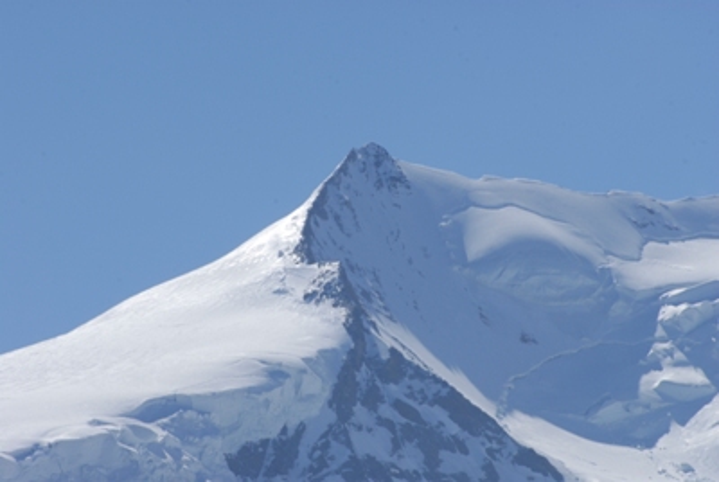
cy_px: 241
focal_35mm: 450
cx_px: 360
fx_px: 9001
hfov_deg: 4.6
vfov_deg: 3.1
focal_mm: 300
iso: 160
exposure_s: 1/200
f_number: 18
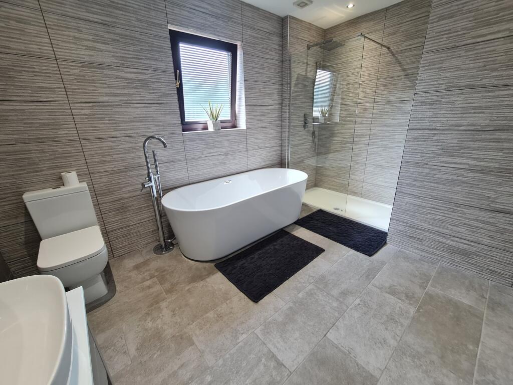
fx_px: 193
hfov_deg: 106.2
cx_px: 256
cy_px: 192
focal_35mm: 13
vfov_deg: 89.9
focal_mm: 2.2
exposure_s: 1/50
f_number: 2.2
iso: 160
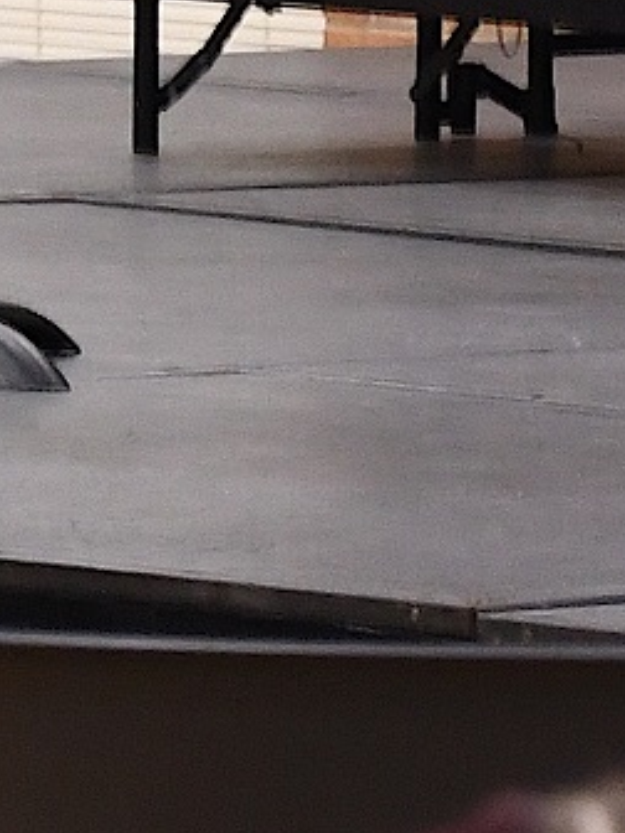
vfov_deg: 2.5
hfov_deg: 1.9
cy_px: -950
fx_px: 18705
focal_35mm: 777
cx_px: 1128
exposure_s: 1/25
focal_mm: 65
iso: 1250
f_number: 6.3
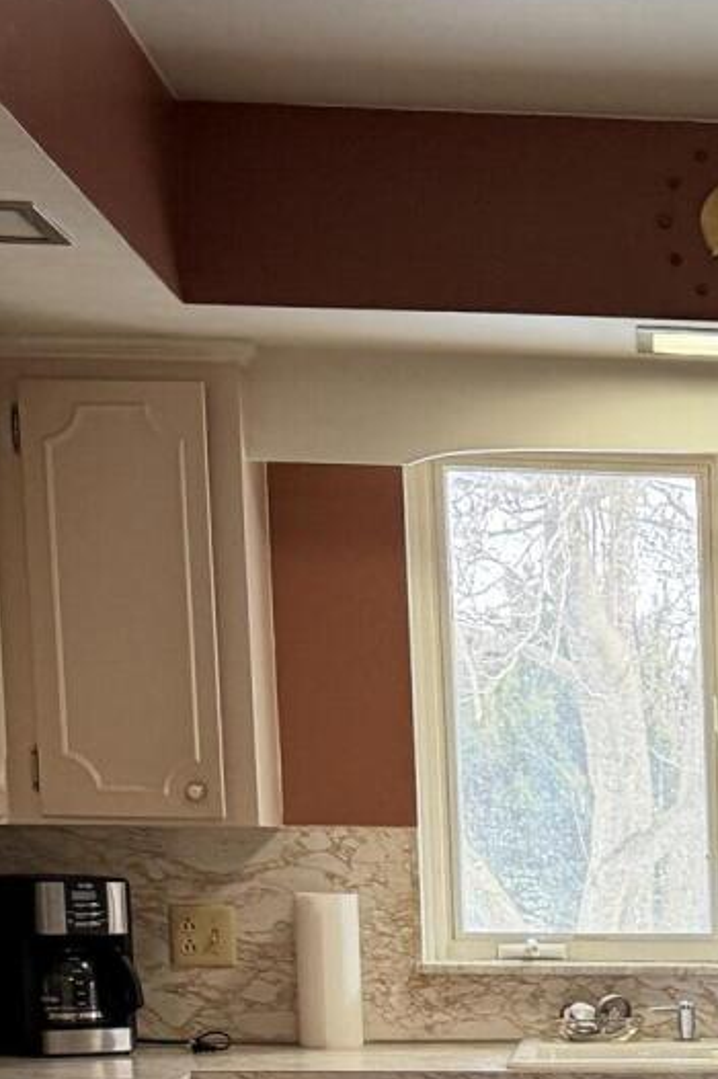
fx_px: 2846
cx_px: 1110
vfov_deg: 20.0
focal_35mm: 95
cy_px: 1333
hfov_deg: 13.5
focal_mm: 6.76
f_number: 1.78
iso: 250
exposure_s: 1/120
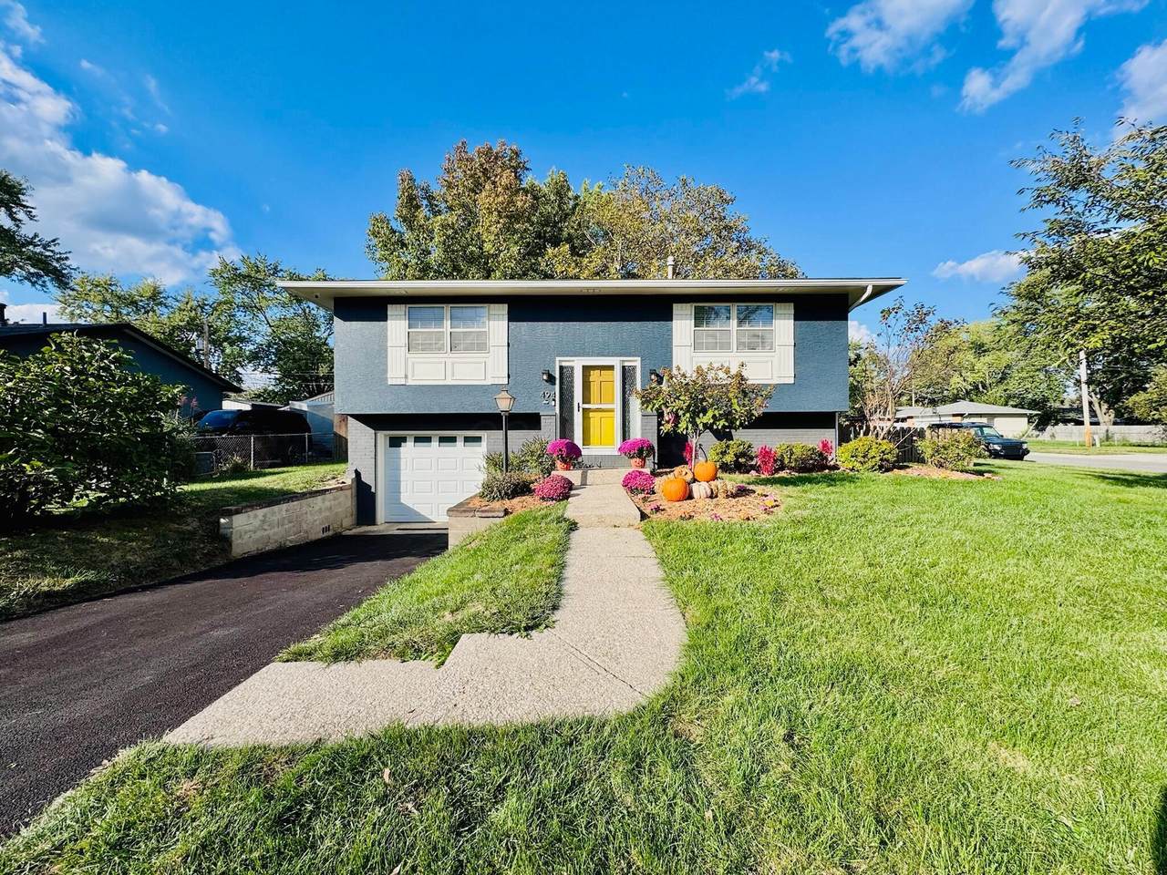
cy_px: 438
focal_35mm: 14
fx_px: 472
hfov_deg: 102.1
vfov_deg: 85.7
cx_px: 584
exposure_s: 1/1449
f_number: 2.2
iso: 50
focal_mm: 2.22
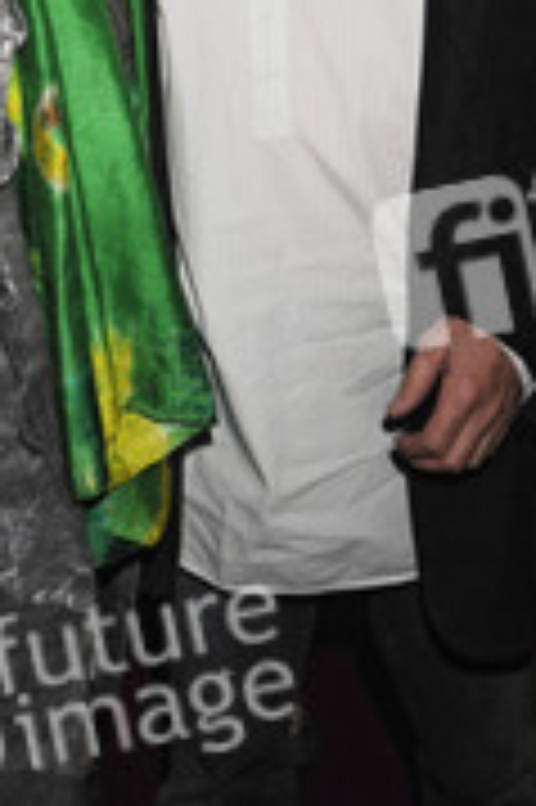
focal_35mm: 78
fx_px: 1745
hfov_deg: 17.4
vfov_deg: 24.9
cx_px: 194
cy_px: 18
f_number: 5.6
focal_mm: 35
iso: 1000
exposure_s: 1/40
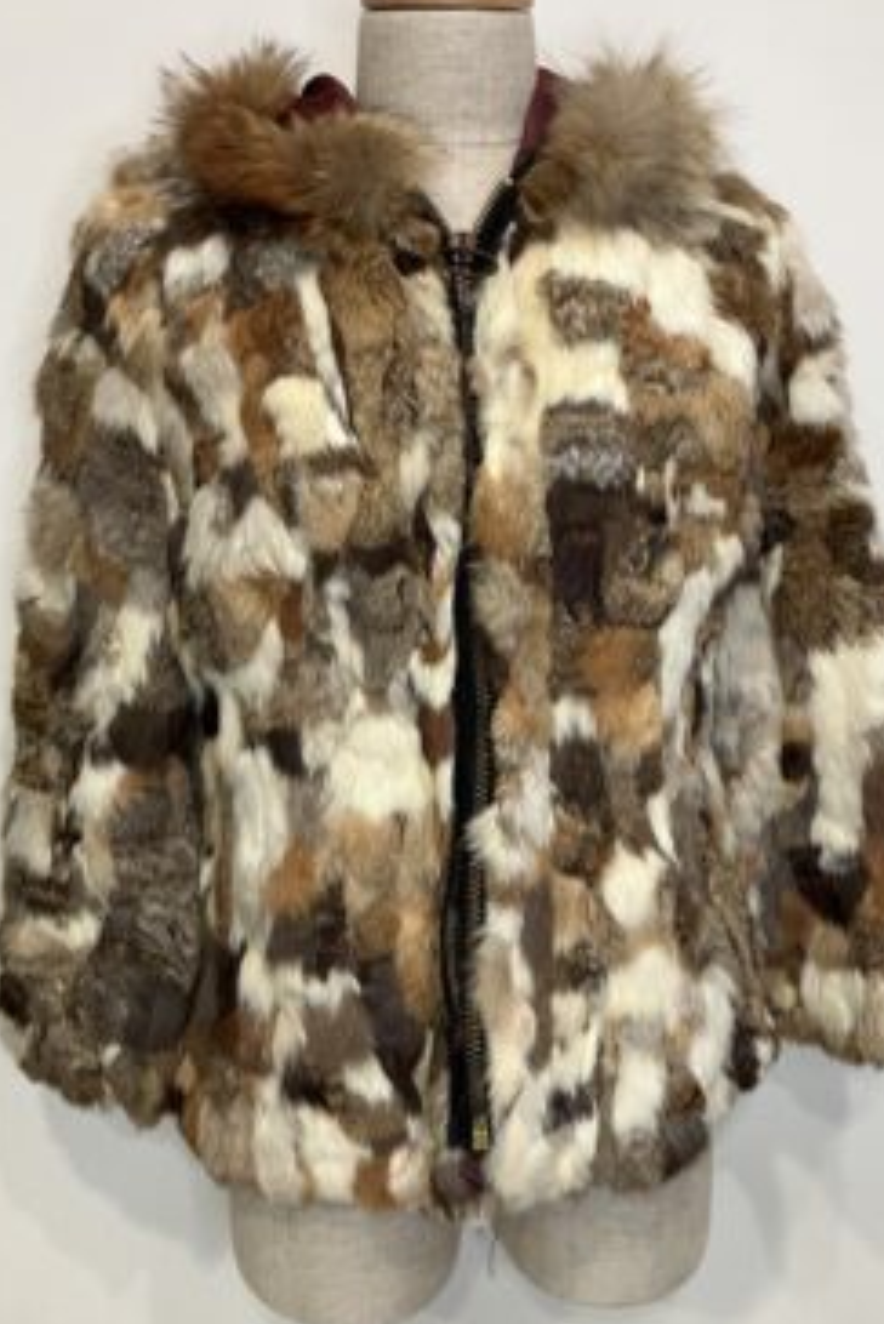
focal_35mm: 32
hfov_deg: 41.2
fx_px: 1177
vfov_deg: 58.7
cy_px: 629
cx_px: 440
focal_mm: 3.99
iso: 100
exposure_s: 1/50
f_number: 1.8
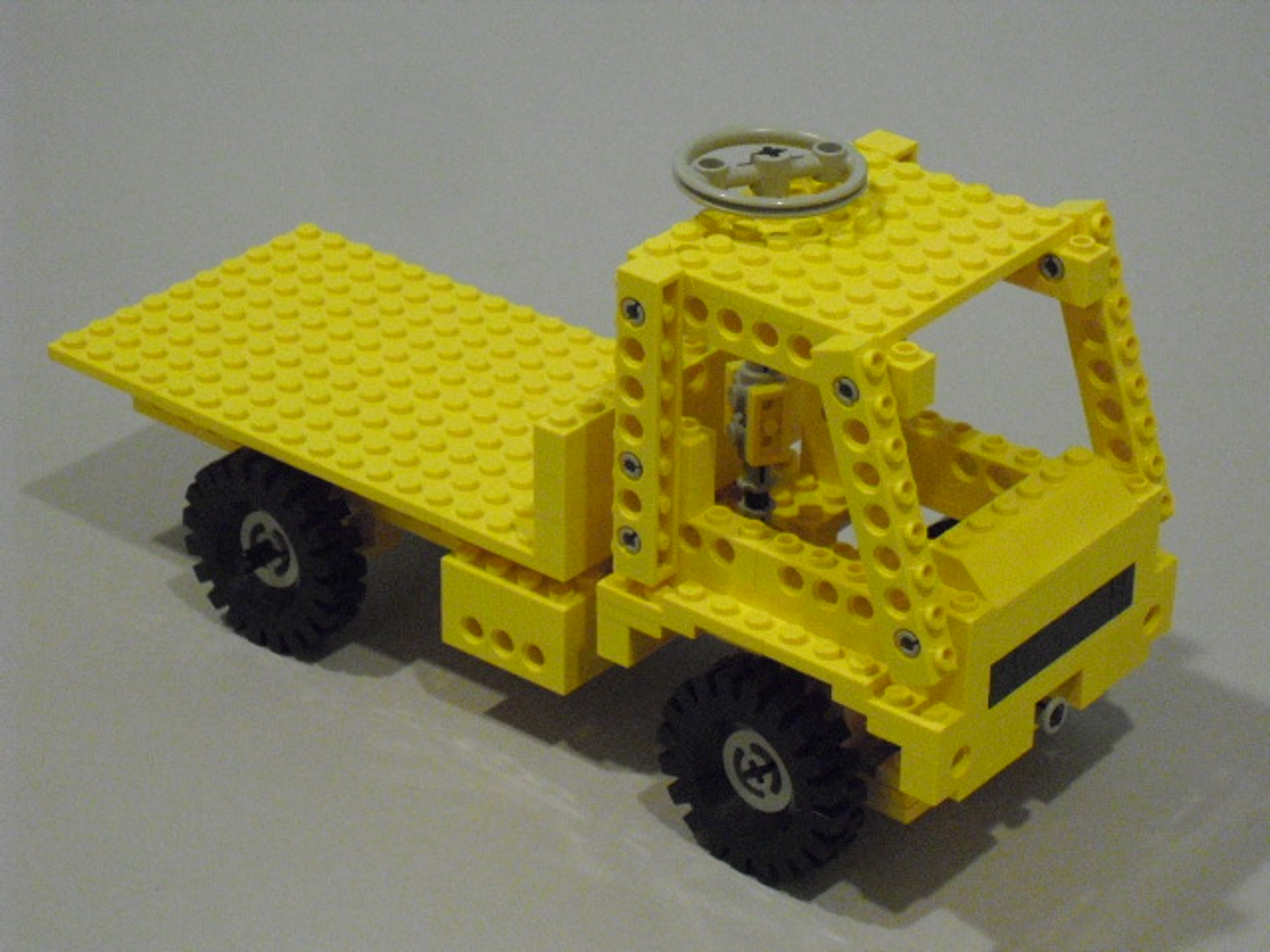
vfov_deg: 13.8
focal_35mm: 107
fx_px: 3926
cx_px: 635
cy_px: 476
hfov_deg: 18.4
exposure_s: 1/20
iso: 800
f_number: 5.6
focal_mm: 18.9
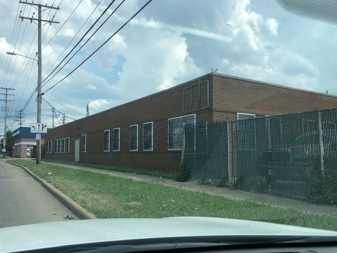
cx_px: 159
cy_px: 132
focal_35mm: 30
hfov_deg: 59.9
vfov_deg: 46.8
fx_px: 292
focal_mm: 3.99
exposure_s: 1/1919
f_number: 1.8
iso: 20
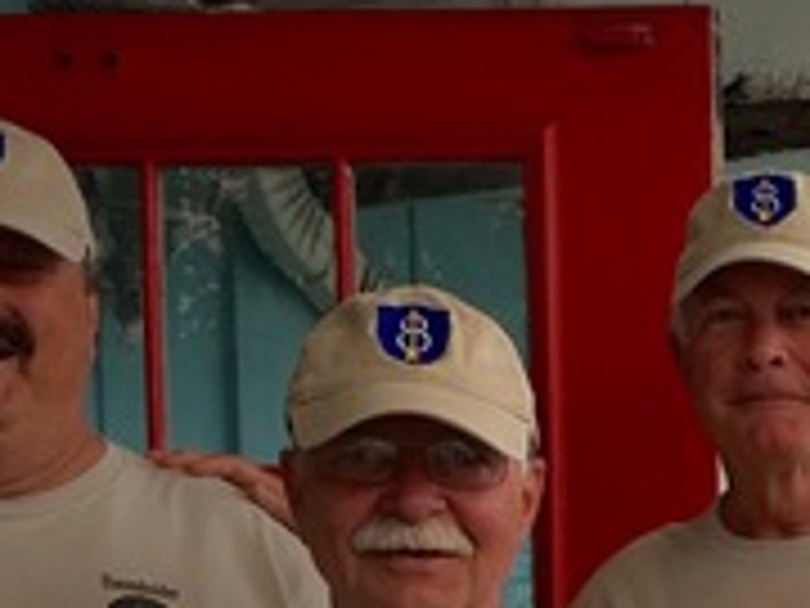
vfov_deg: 12.2
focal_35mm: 116
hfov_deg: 15.9
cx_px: 1107
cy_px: 905
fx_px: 2714
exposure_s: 1/120
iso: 32
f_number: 2.2
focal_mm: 4.15
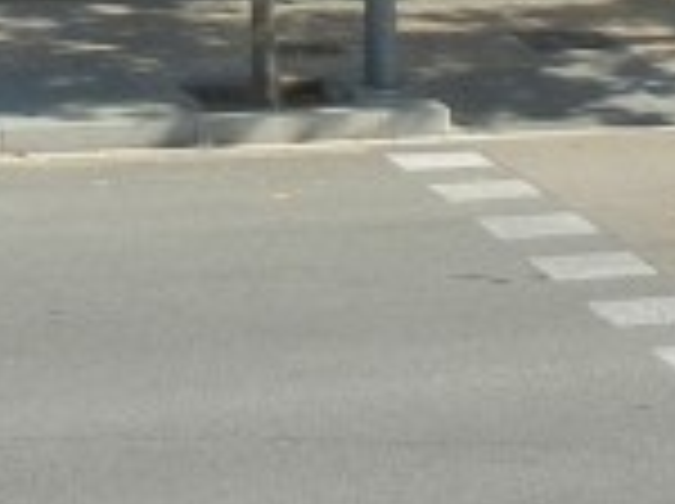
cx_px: 1022
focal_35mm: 205
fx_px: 3991
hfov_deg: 9.4
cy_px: -680
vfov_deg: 6.9
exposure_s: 1/894
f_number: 3.5
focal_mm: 5.4
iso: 160
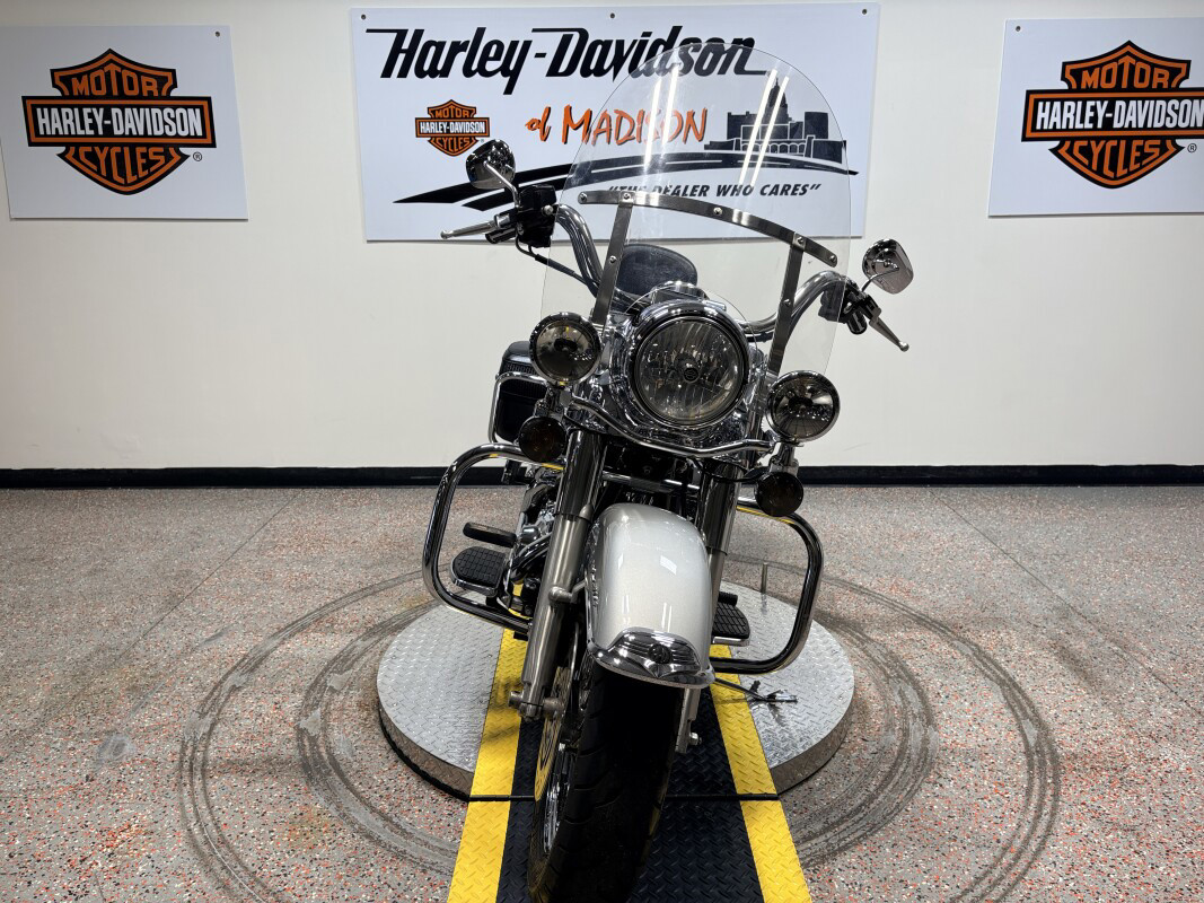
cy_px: 452
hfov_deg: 67.3
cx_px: 602
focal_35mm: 26
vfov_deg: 53.1
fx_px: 904
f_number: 1.6
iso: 32
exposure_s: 1/120
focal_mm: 5.96
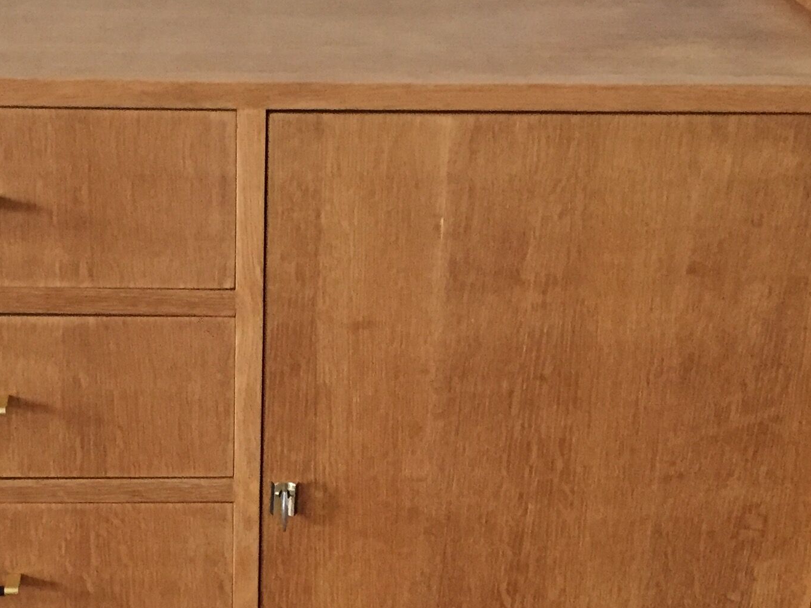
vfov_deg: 20.9
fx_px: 1640
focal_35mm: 70
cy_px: 425
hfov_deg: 27.6
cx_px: 267
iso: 250
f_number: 2.2
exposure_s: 1/25
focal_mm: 4.15
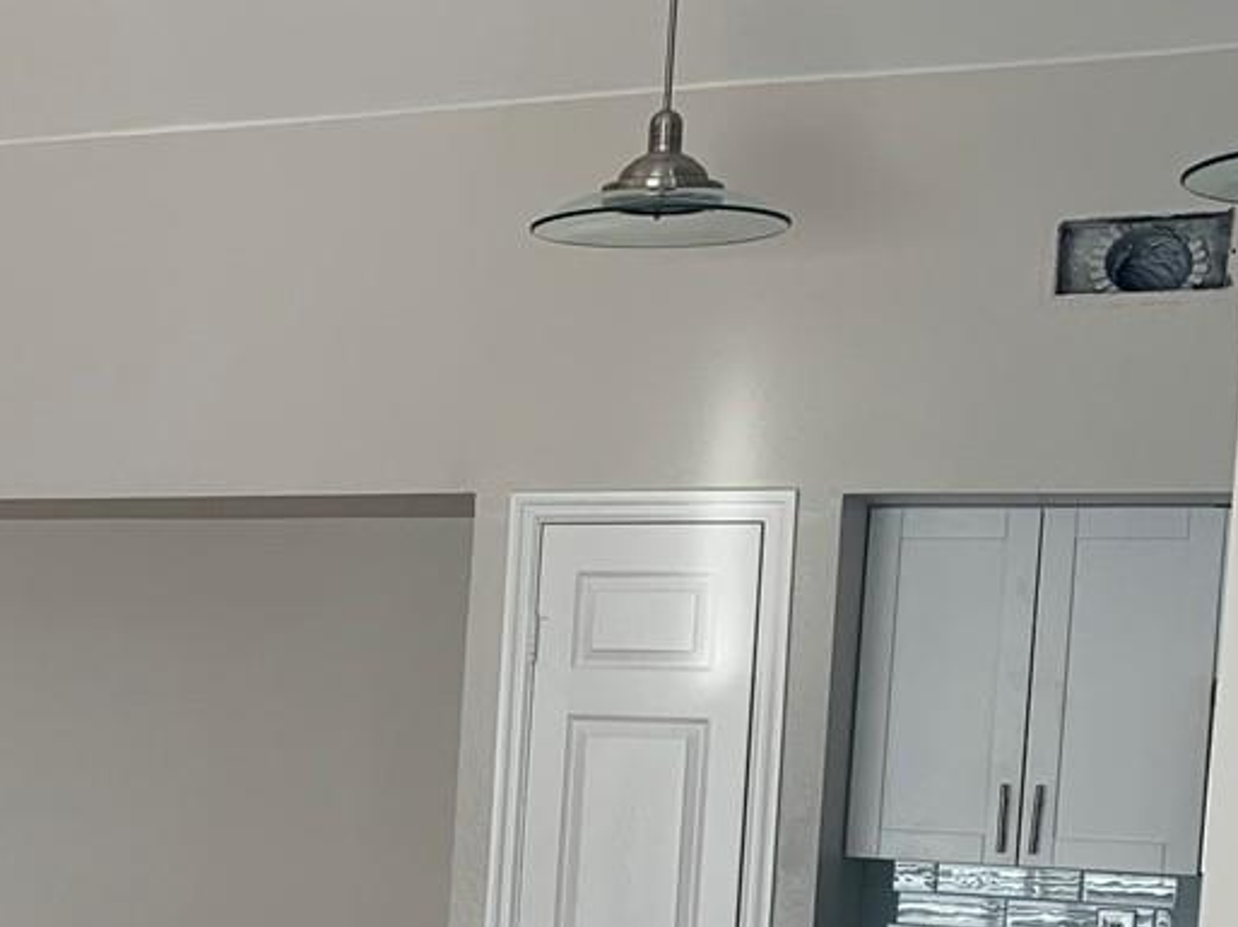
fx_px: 2896
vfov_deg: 17.8
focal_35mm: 81
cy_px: 884
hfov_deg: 22.0
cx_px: -313
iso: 32
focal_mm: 4.25
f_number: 1.8
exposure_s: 1/121
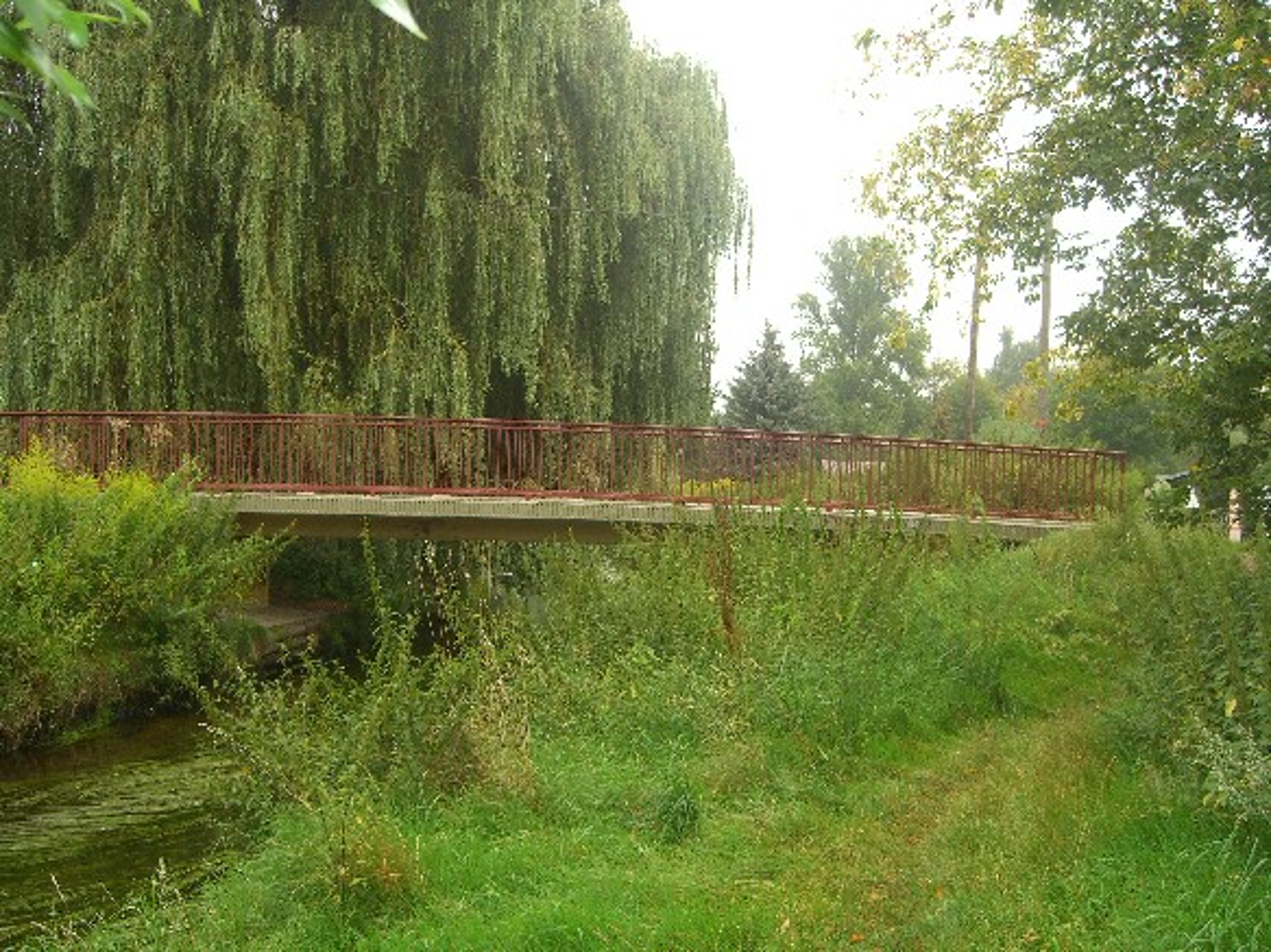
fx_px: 1395
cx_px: 636
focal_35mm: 38
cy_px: 476
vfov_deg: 37.7
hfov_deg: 49.0
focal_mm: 7.9
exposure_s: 1/100
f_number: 2.8
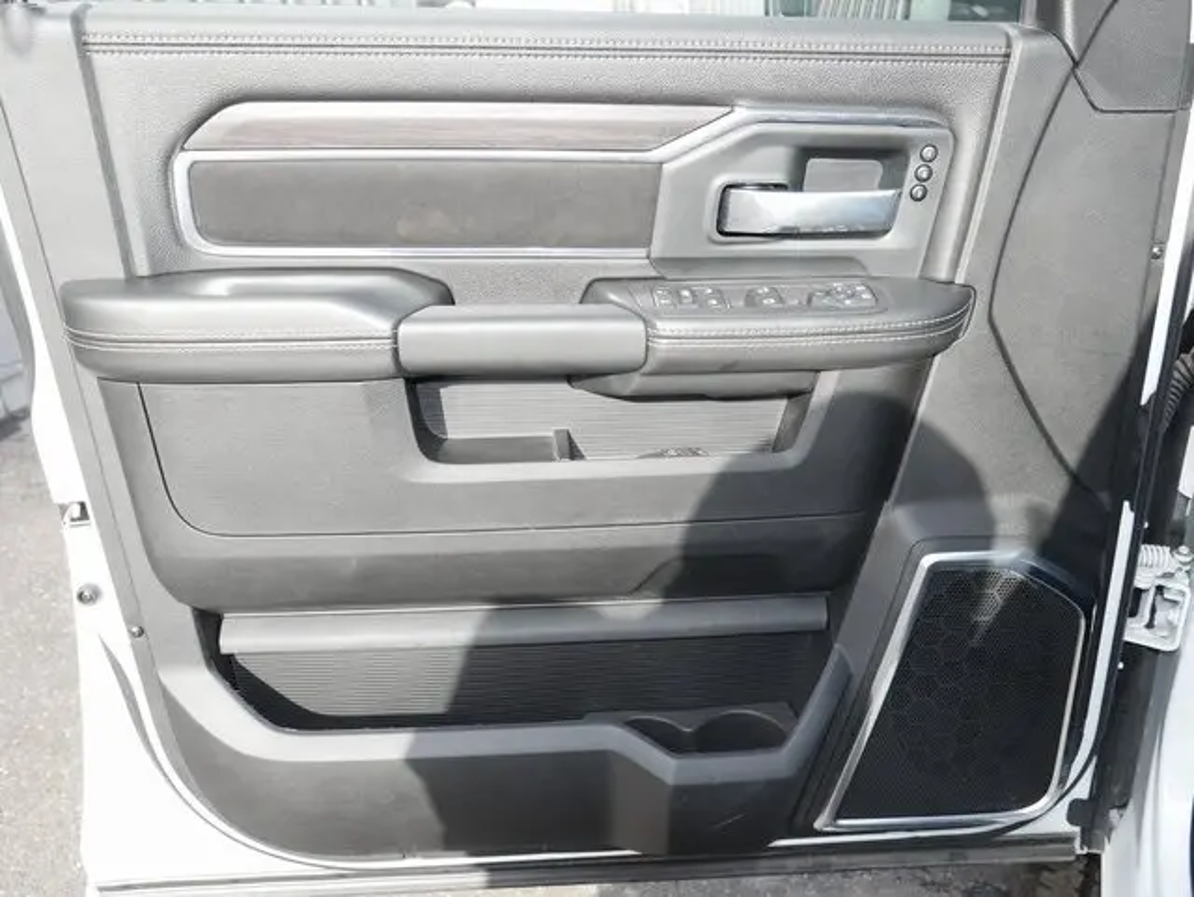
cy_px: 448
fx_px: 1105
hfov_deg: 56.8
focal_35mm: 32
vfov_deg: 44.2
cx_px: 597
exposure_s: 1/160
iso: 200
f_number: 5
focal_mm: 16
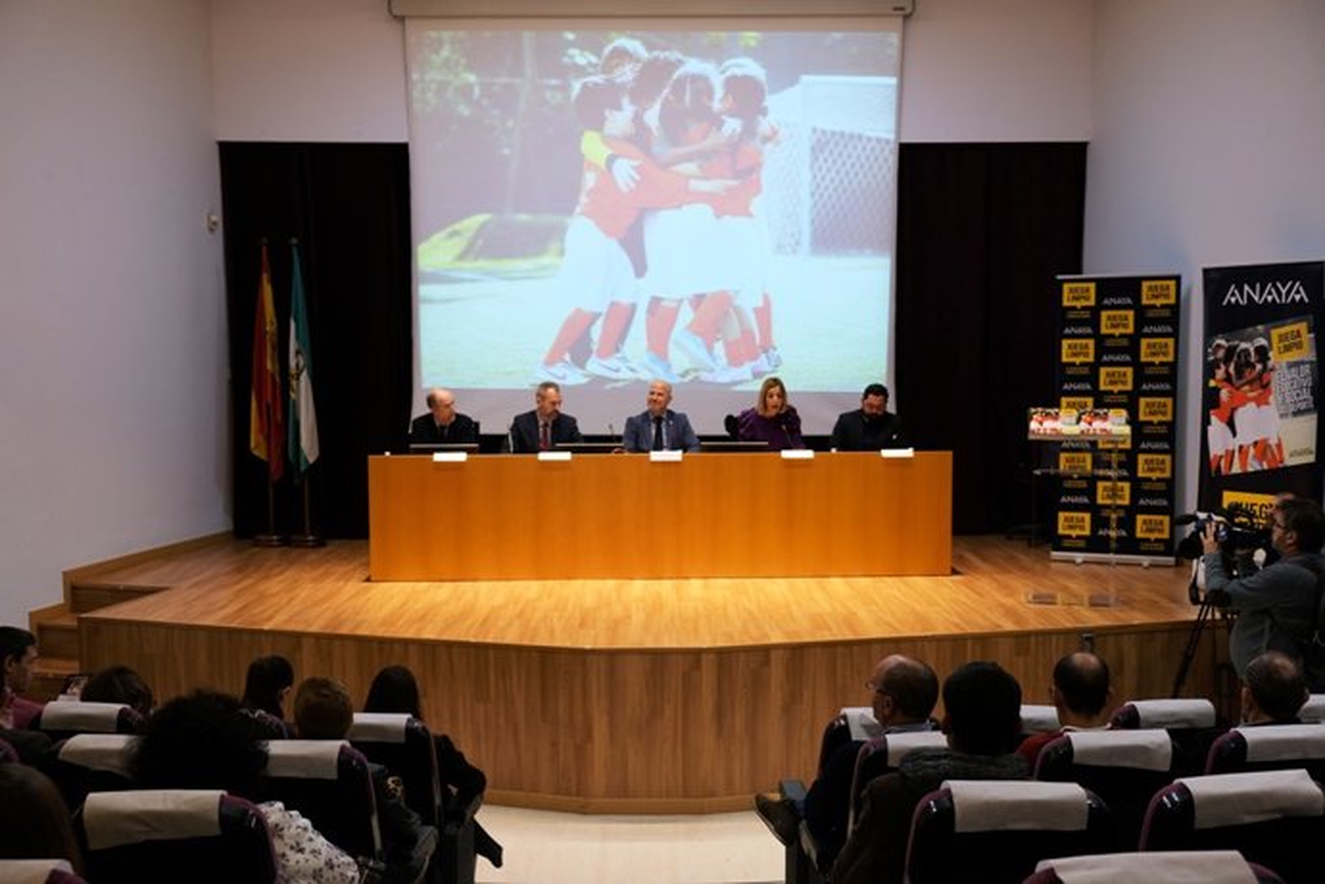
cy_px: 442
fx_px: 1288
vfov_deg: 37.9
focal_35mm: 35
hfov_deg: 54.4
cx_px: 662
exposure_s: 1/60
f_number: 3.2
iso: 800
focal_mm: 23.3
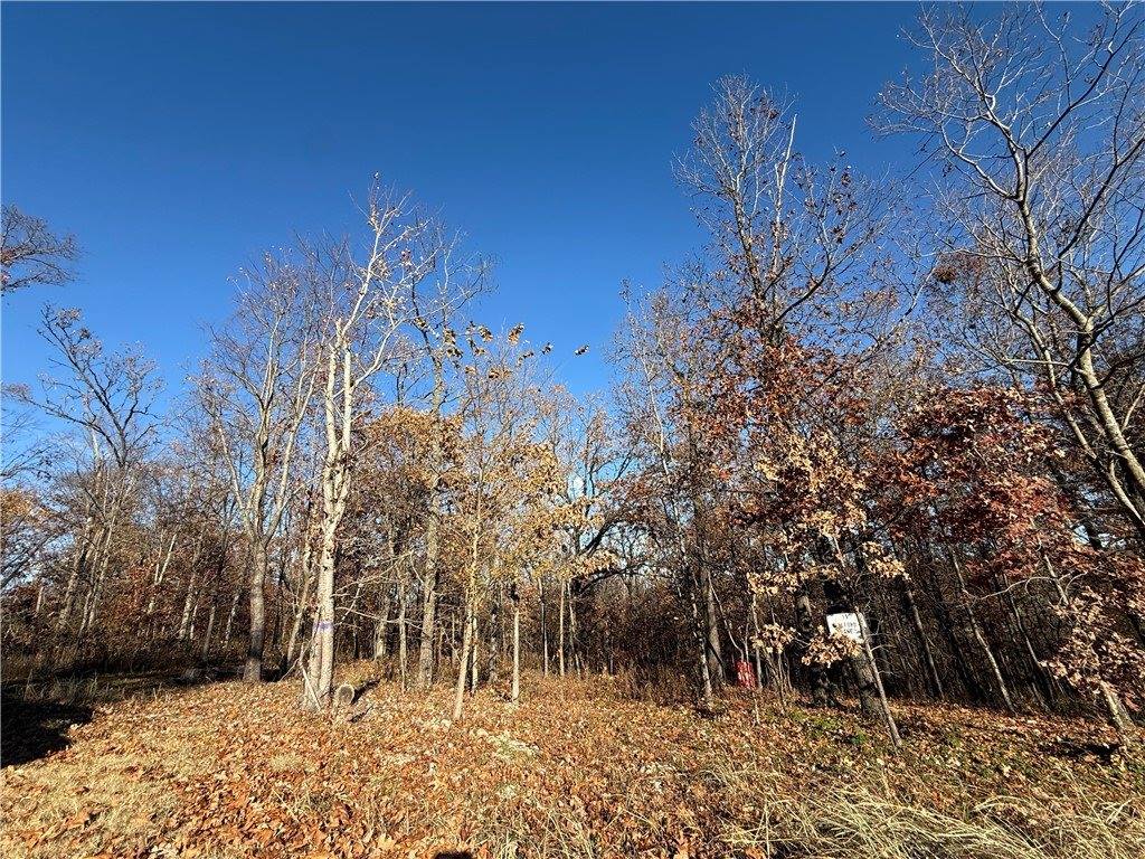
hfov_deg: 102.1
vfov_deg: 85.7
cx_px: 572
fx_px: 463
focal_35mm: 14
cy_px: 430
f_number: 2.2
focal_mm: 2.22
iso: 50
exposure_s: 1/1145
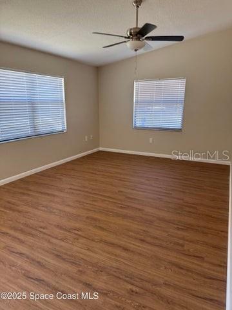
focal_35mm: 24
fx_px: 214
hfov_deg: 56.8
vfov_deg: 71.6
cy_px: 155
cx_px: 116
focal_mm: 6.76
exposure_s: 1/121
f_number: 1.78
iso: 200
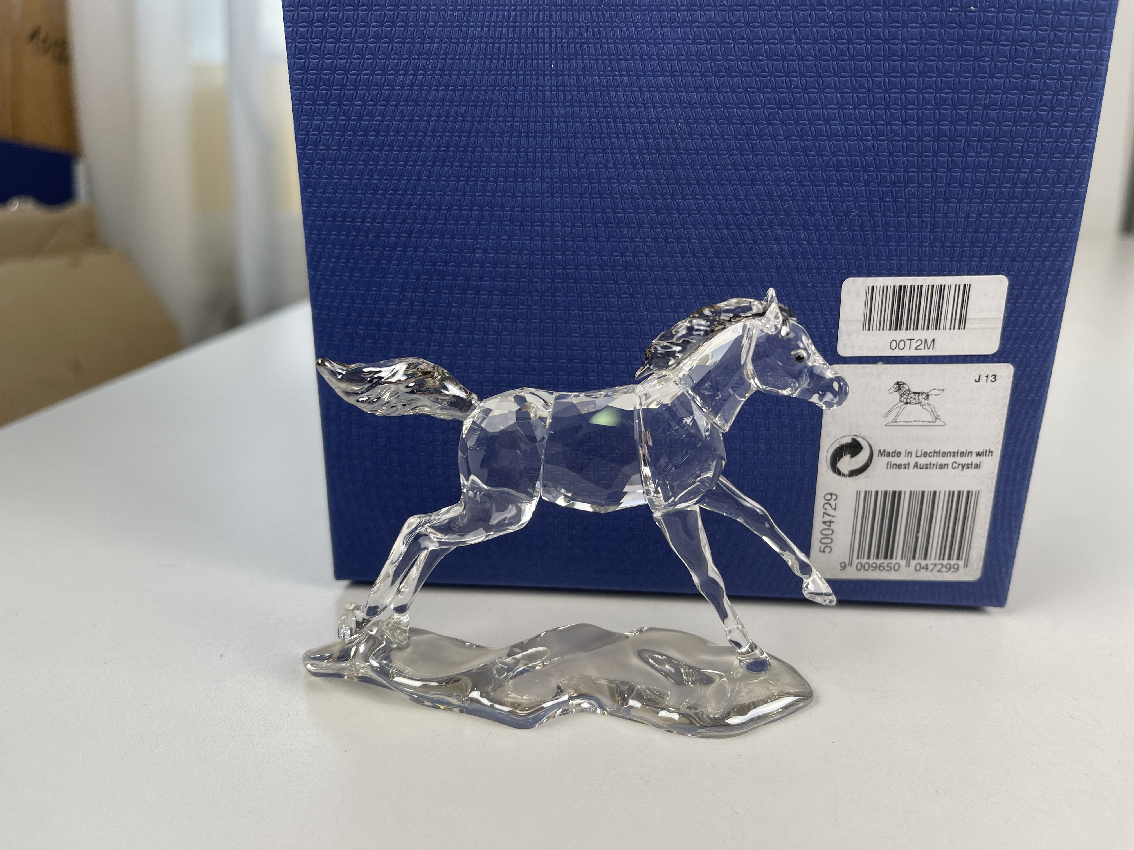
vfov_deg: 54.9
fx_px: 819
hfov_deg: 69.4
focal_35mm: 25
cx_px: 567
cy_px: 425
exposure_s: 1/102
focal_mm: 5.1
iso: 32
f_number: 1.6
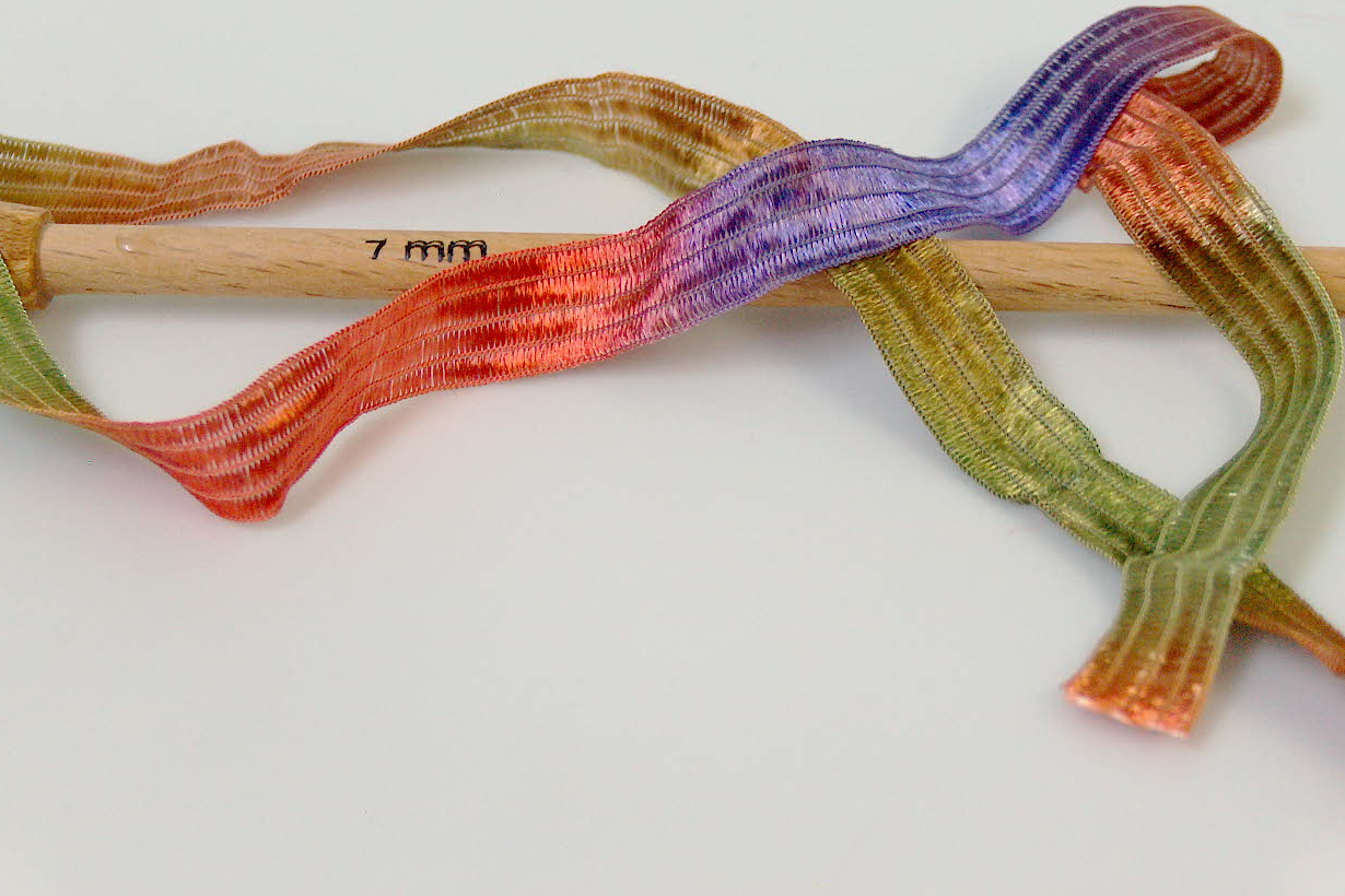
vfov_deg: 17.3
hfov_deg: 25.7
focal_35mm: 79
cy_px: 370
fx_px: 2951
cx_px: 646
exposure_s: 1/38.1
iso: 200
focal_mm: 14.73
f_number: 2.9
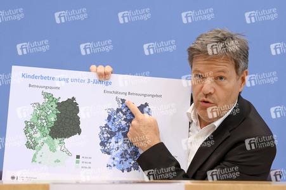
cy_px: 95
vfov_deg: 14.8
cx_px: 143
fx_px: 730
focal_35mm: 92
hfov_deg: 22.2
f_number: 5.6
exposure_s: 1/500
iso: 3200
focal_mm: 92
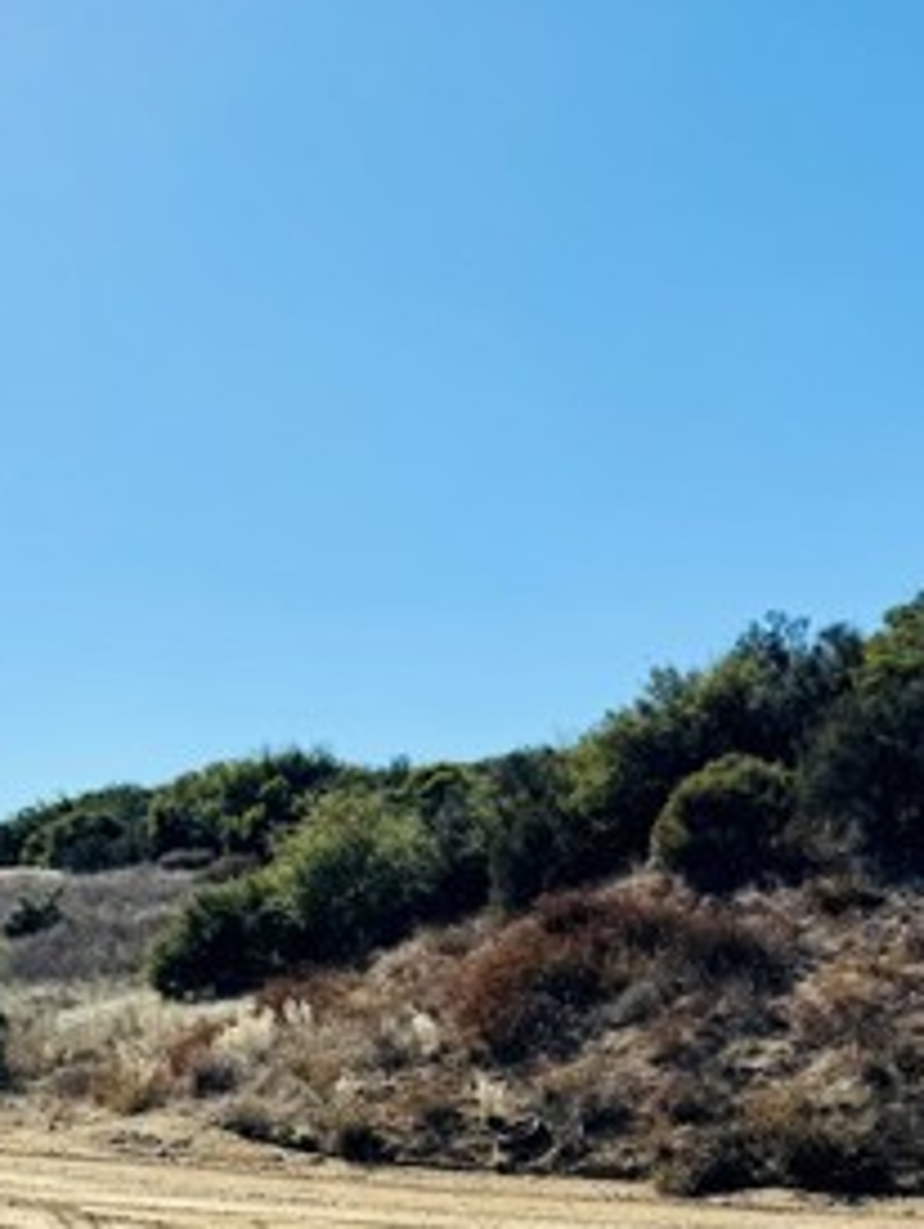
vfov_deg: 32.1
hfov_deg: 26.1
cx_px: 507
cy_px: 1175
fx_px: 1990
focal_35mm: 56
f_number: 1.78
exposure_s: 1/6410
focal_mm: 6.76
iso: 80
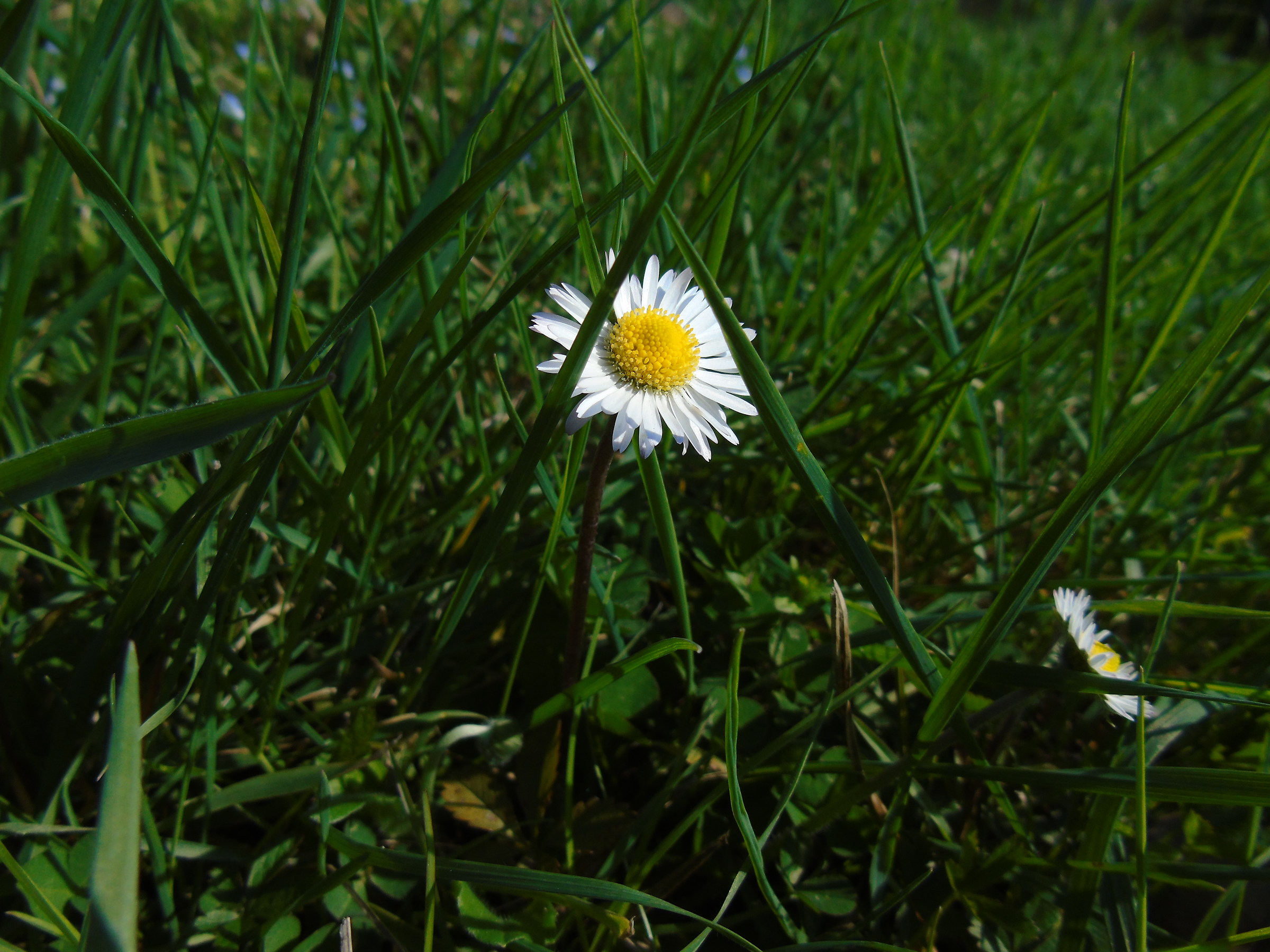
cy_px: 476
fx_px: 917
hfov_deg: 69.4
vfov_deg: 54.9
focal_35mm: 25
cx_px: 635
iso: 80
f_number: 3.4
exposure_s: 1/1250
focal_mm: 4.4
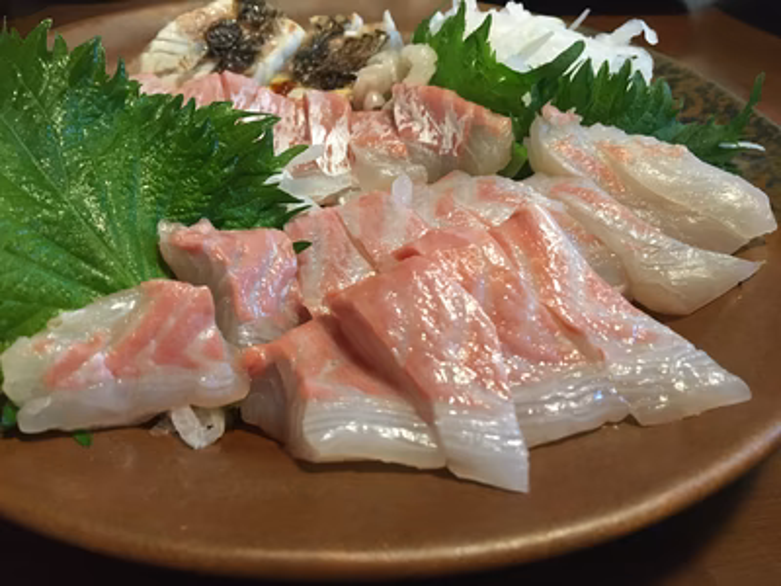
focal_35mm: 29
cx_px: 390
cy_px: 293
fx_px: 654
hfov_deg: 61.7
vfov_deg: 48.2
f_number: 2.2
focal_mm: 4.15
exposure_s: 1/30
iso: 200
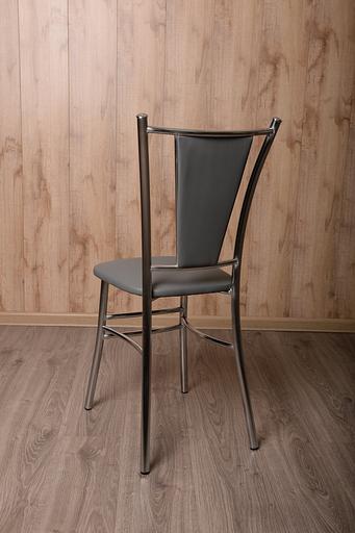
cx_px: 178
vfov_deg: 41.1
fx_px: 710
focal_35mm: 48
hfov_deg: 28.1
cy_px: 266
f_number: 6.3
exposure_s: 1/250
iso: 200
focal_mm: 48
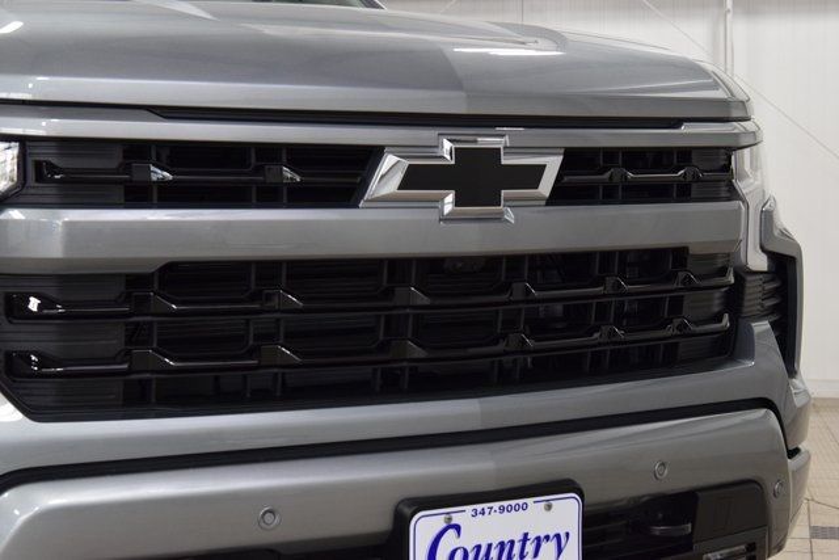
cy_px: 280
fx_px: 1678
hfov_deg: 28.1
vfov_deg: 18.9
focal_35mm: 72
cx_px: 420
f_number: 6.3
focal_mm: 48
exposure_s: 1/60
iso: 1600
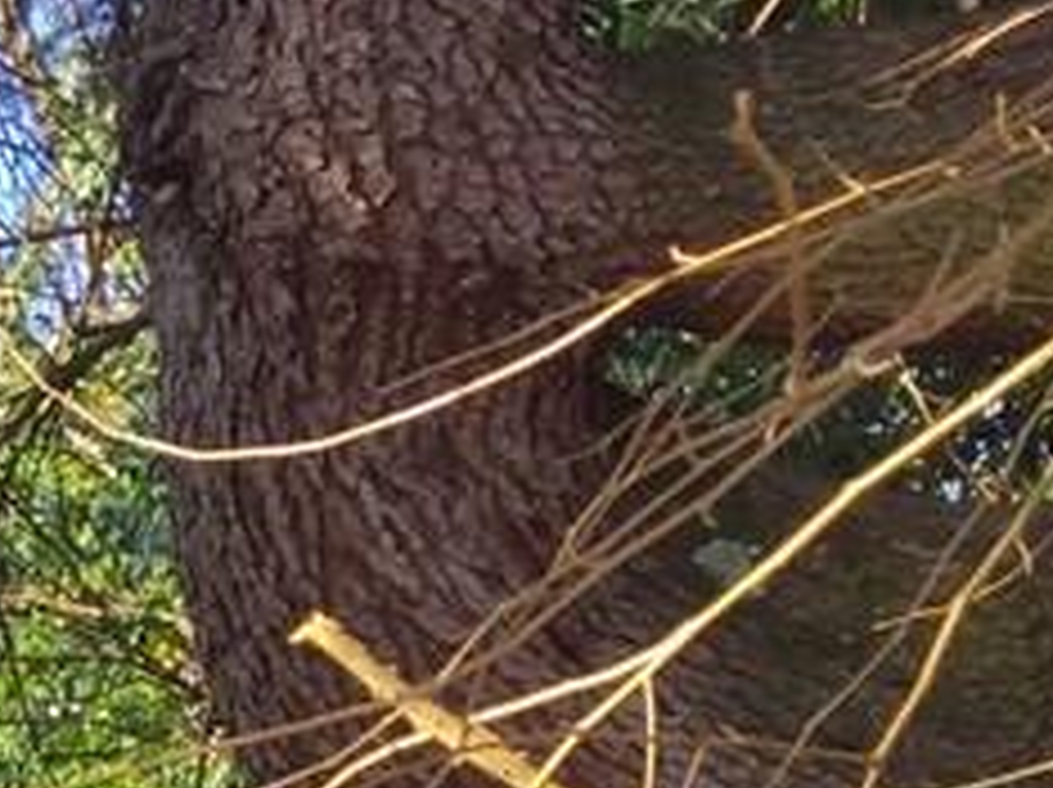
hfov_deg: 13.6
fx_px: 3859
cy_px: 1540
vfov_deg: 10.7
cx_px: -936
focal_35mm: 127
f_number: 2.2
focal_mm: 4.15
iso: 32
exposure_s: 1/241
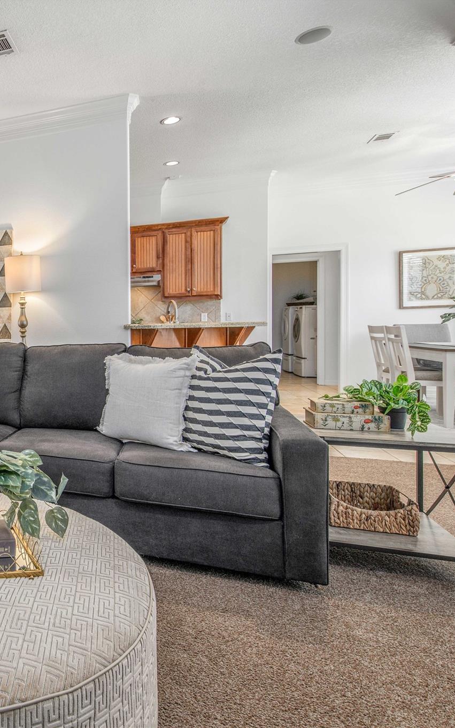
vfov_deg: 77.1
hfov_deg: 42.1
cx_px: -43
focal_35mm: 23
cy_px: 363
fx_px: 456
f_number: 7.1
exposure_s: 1/4
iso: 250
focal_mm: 15
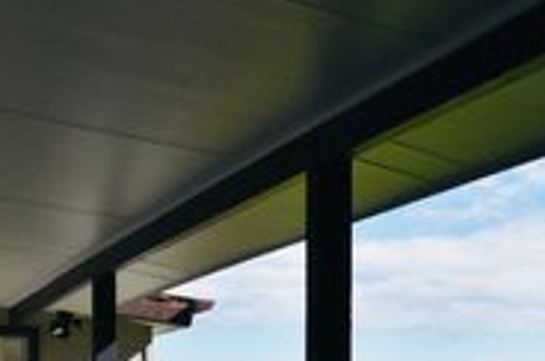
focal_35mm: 69
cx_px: 539
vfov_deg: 18.9
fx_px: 1043
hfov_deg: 27.7
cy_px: 398
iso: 200
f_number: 10
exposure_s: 1/400
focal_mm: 18
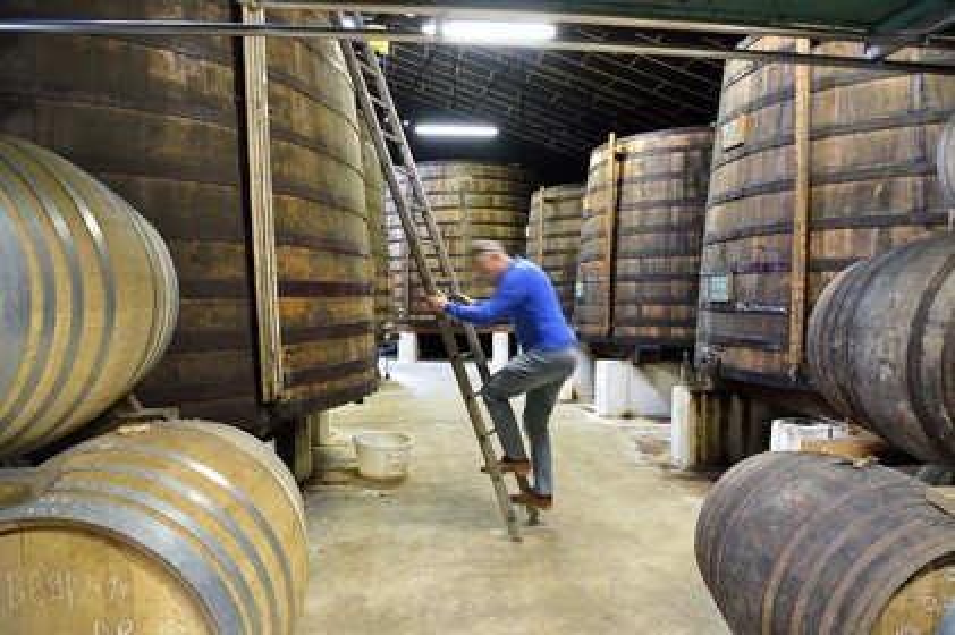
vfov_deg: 53.1
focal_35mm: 24
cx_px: 478
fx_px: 636
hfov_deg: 73.8
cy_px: 318
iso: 1600
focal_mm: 24
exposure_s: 1/8
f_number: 6.3
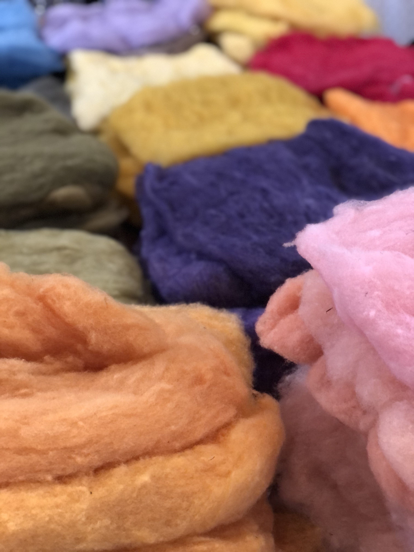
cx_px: 207
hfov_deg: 25.7
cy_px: 276
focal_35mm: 57
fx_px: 909
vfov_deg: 33.8
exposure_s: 1/30
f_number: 2.8
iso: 320
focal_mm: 6.6
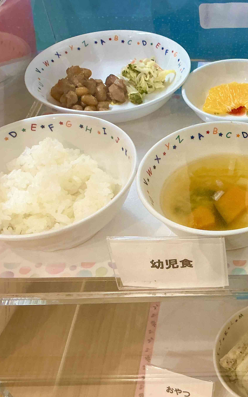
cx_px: 284
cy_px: 218
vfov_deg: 43.4
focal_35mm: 46
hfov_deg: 25.6
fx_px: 497
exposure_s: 1/60
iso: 50
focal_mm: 3
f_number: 1.8
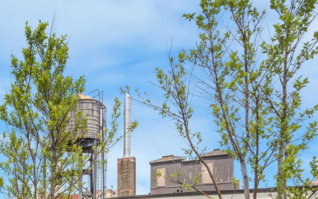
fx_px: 321
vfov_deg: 27.5
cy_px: 271
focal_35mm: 37
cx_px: -62
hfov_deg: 38.9
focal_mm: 14
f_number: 8
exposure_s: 1/2000
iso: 800
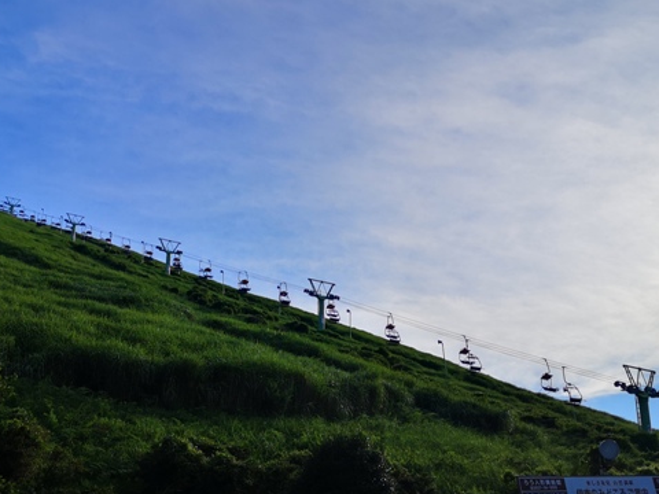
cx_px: 287
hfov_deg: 42.0
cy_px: 250
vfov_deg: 32.2
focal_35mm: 45
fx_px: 857
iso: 50
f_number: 1.8
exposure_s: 1/5525
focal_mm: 3.95
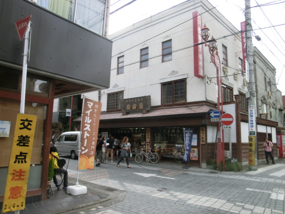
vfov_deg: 56.8
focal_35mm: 24
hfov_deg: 71.6
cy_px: 107
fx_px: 198
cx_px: 142
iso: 80
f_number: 3
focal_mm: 4.24
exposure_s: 1/160
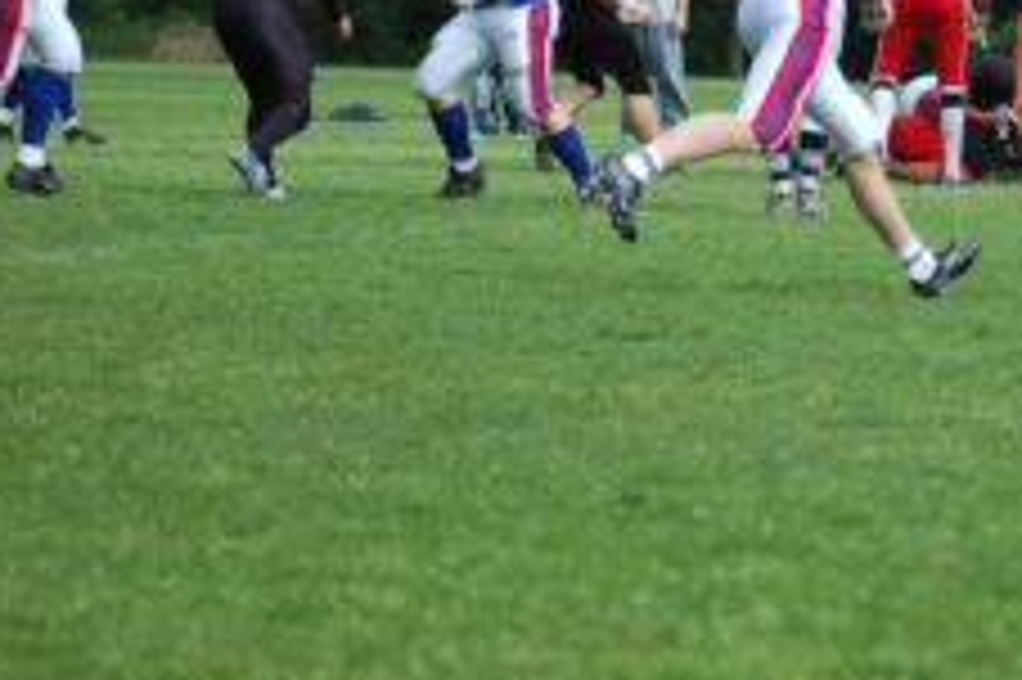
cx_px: 921
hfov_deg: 7.2
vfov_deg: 4.8
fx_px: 8056
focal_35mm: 284
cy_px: 126
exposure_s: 1/1000
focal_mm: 95
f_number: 4.2
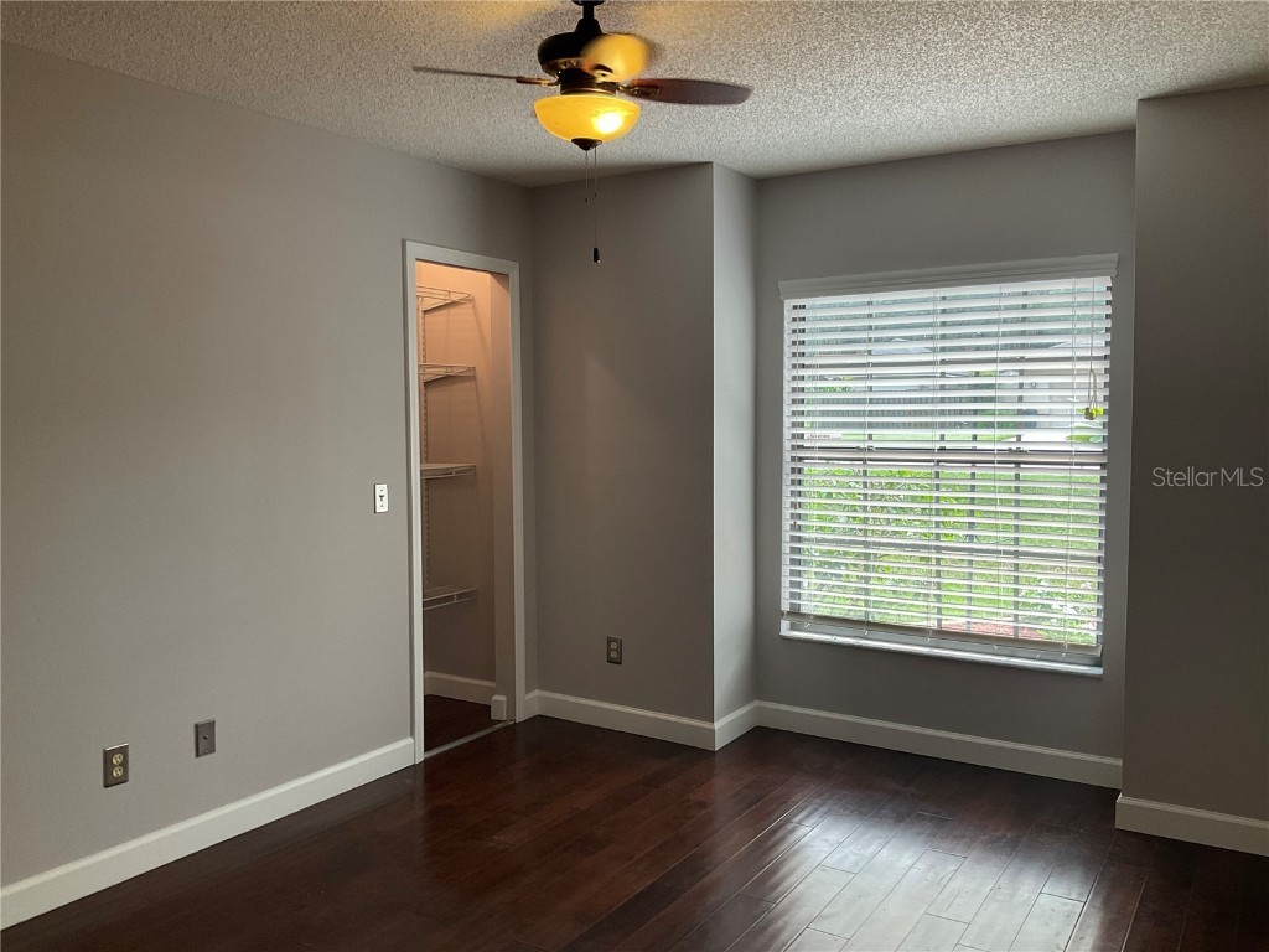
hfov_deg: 61.7
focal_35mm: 29
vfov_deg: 48.2
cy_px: 476
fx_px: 1063
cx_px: 634
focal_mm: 3
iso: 64
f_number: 1.8
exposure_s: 1/120
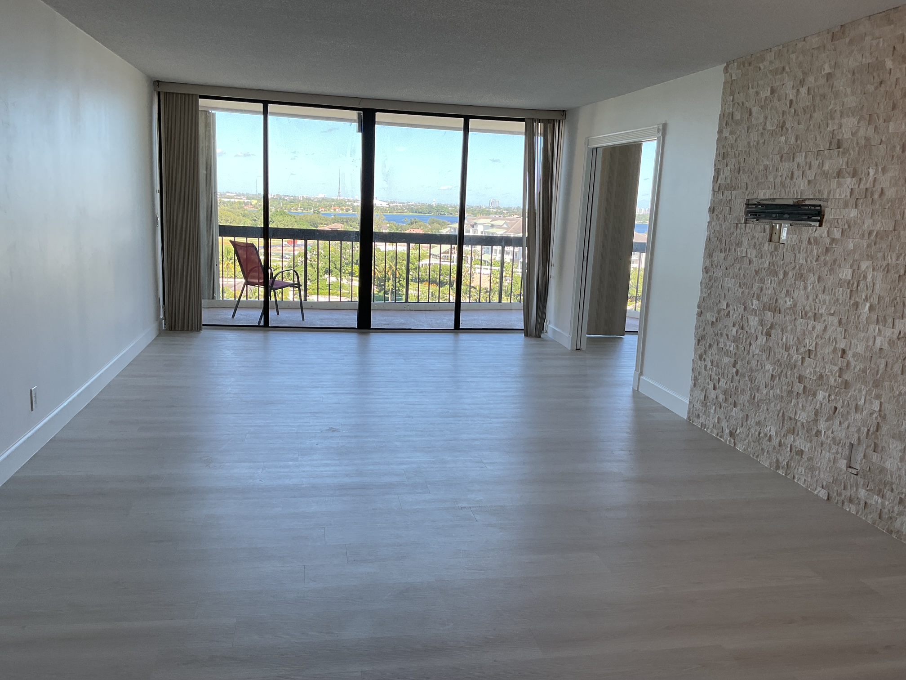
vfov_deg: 48.2
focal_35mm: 29
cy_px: 340
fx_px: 759
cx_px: 453
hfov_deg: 61.7
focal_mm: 3
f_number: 1.8
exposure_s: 1/211
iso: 16
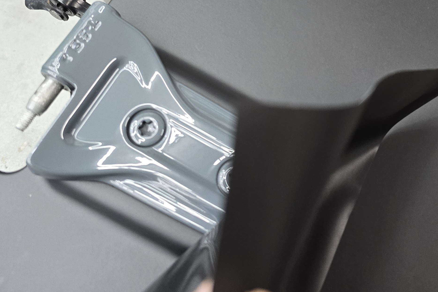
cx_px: 292
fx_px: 621
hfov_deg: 38.4
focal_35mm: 51
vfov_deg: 24.4
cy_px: -45
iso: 250
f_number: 1.7
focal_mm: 6.3
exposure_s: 1/100
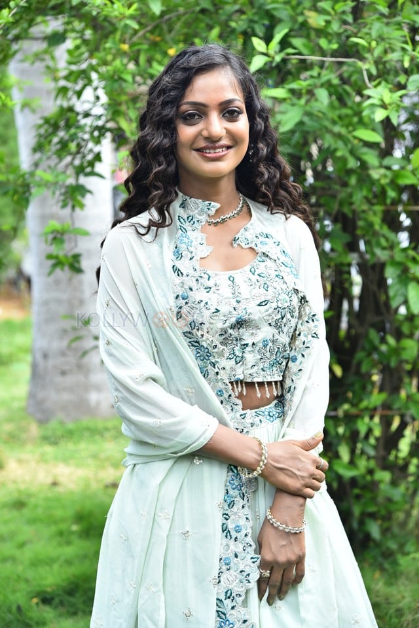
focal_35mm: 78
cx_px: 210
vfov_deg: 26.0
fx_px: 1362
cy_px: 314
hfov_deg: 17.5
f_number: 4
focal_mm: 78
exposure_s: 1/125
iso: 320
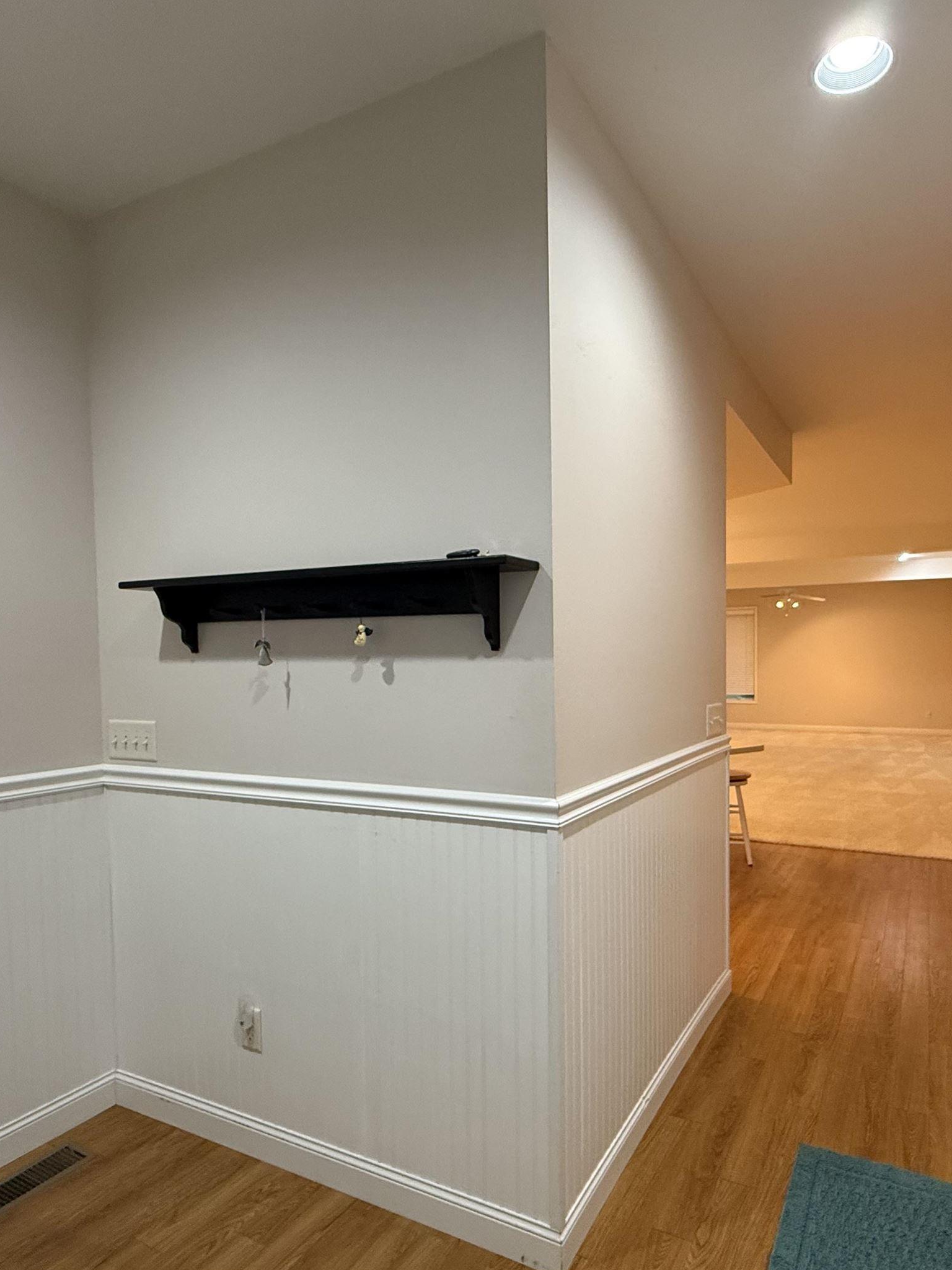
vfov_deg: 78.8
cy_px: 693
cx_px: 549
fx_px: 770
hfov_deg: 63.1
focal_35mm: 21
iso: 320
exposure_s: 1/60
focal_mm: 2.22
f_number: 2.2
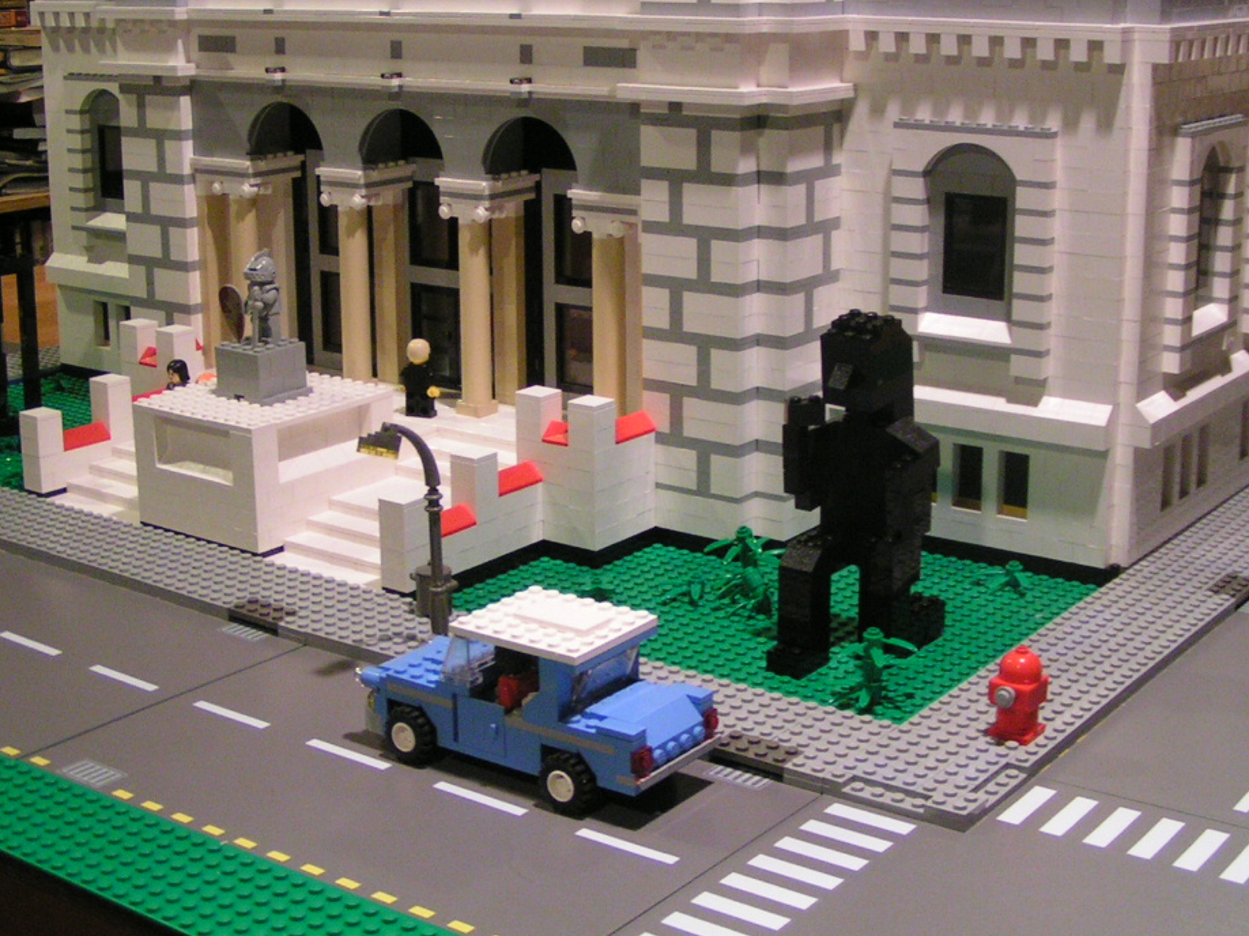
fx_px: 1912
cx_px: 599
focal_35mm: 53
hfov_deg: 36.2
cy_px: 314
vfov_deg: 27.4
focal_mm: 5.8
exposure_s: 1/15
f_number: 2.8
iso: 200
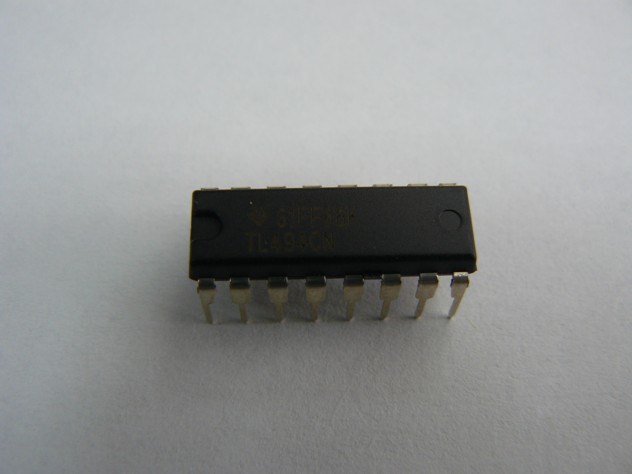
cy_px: 237
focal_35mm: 36
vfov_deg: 39.7
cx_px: 316
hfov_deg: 51.4
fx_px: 657
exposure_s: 1/60
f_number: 2.8
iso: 100
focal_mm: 6
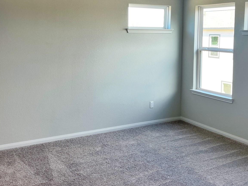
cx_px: 127
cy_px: 55
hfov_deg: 41.2
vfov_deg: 31.1
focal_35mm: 46
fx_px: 329
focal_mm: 5.1
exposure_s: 1/120
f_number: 1.6
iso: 32
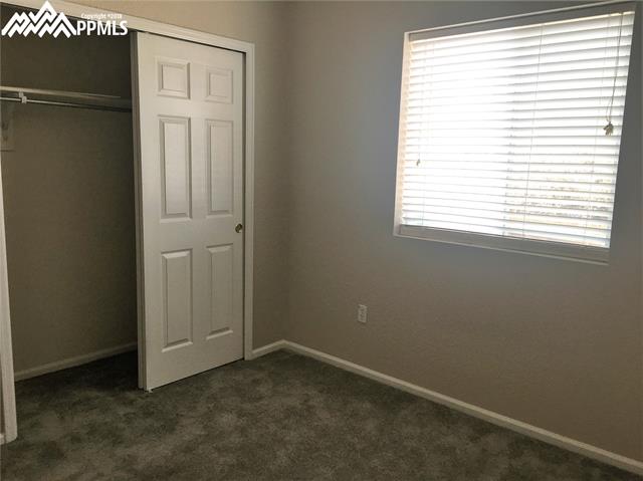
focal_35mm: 29
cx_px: 322
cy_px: 240
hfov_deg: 61.7
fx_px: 538
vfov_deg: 48.2
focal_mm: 4.15
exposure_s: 1/60
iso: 32
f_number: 2.2
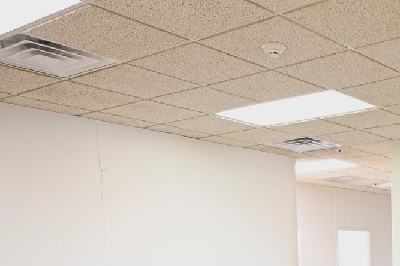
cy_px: 267
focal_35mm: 46
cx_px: 496
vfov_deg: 27.5
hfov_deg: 33.5
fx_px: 511
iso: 360
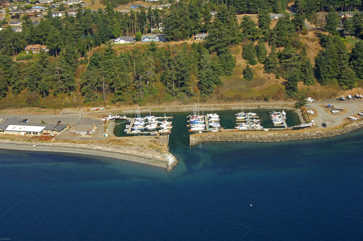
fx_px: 529
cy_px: 120
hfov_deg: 37.9
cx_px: 182
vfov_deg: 25.7
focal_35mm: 52
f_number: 6.3
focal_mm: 35
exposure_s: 1/1000
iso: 400
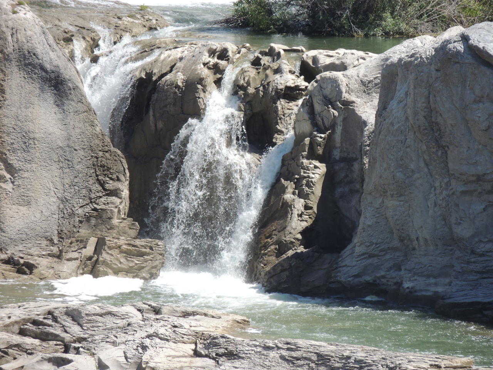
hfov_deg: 3.3
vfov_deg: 2.5
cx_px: 246
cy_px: 185
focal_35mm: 600
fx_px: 8545
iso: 180
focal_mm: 107
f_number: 4.9
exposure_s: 1/800
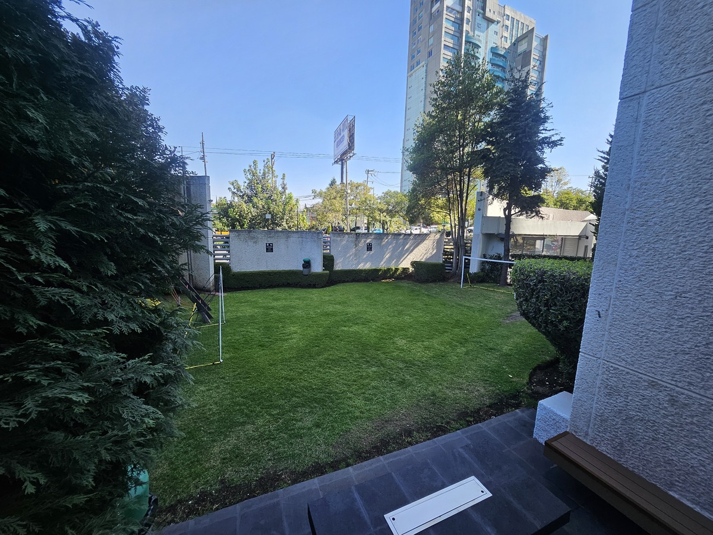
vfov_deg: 89.9
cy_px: 268
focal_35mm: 13
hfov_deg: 106.2
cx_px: 356
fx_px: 268
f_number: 2.2
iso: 32
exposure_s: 1/314
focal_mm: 1.7
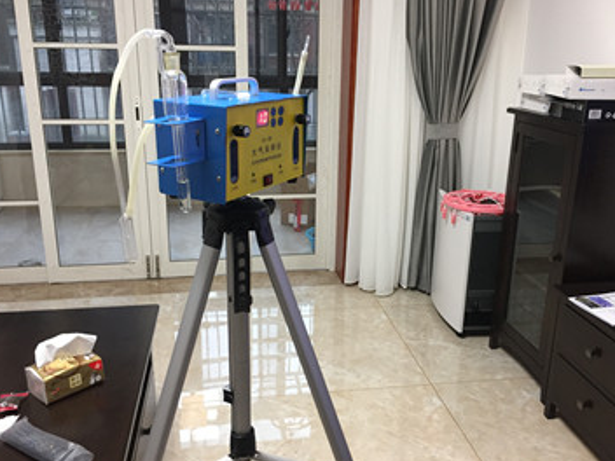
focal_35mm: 33
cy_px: 230
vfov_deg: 42.9
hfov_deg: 55.4
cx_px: 311
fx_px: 586
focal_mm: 4.15
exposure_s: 1/33
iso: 80
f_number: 2.2
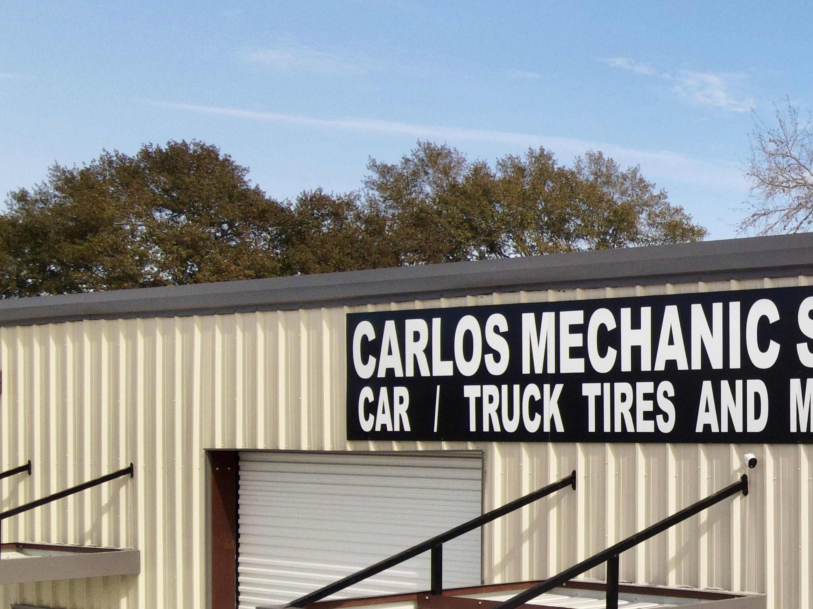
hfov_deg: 23.5
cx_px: 1162
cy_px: 425
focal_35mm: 69
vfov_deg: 21.2
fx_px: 1620
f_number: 2.8
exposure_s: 1/15
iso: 140
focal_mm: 4.5
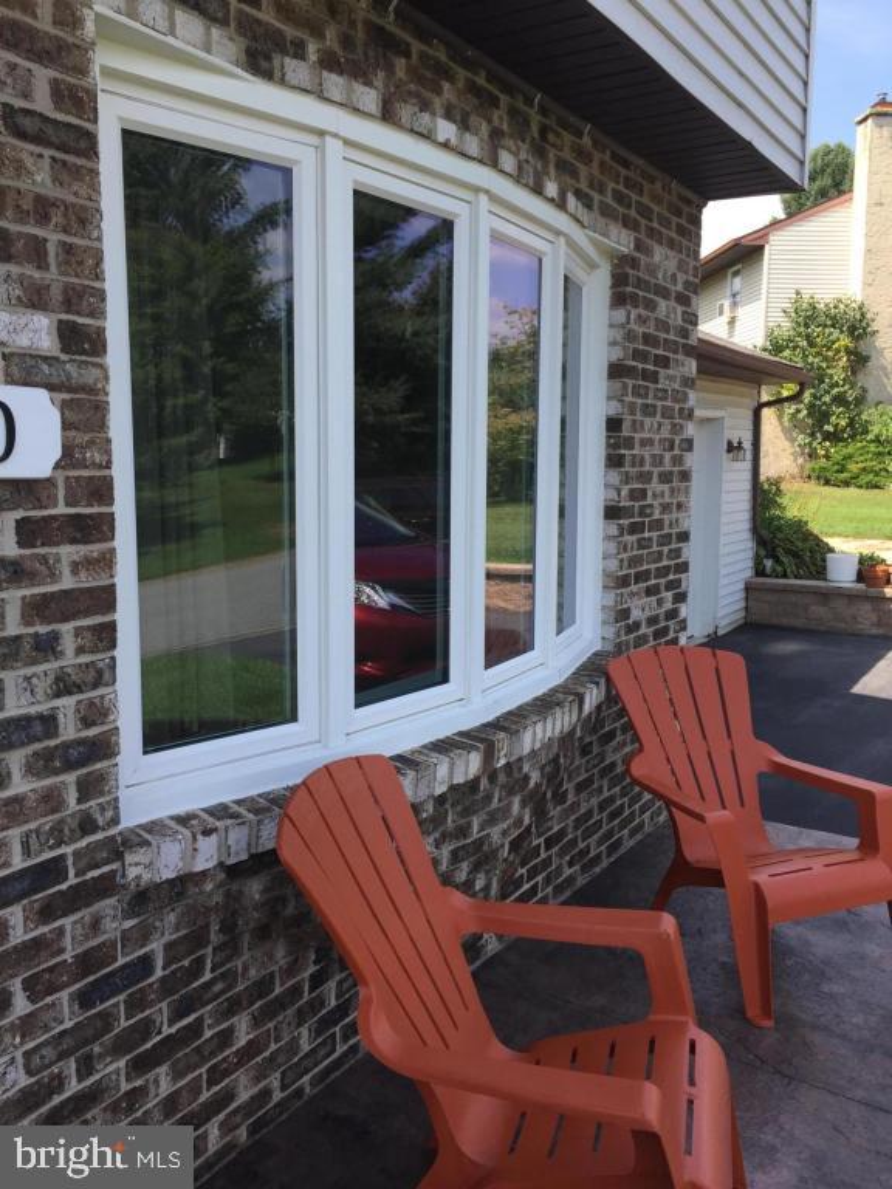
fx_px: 996
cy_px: 594
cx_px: 446
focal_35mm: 29
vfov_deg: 61.7
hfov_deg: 48.2
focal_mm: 4.15
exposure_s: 1/746
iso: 32
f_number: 2.2
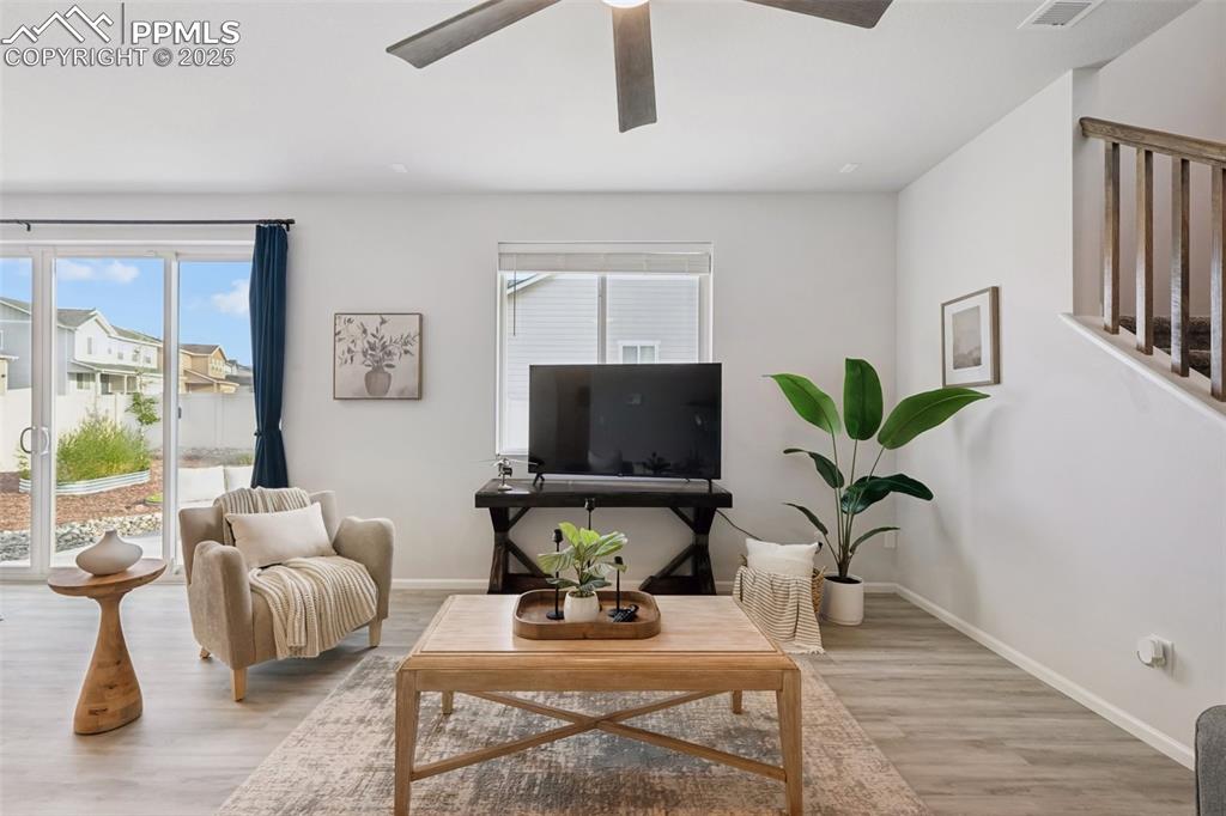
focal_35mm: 15
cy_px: 408
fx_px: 511
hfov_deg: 100.4
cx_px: 613
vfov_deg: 77.3
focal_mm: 15
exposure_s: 1/5
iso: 100
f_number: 11
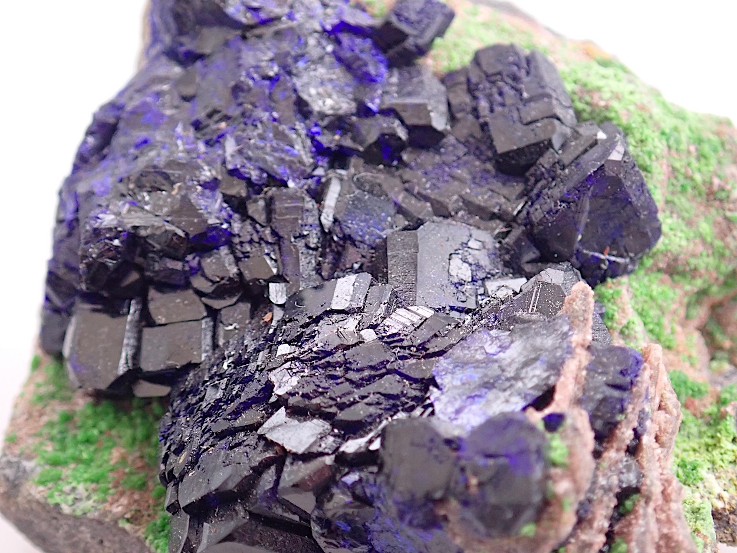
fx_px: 2129
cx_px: 368
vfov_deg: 14.8
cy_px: 276
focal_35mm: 100
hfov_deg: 19.6
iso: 800
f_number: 4.9
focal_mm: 18
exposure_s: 1/40
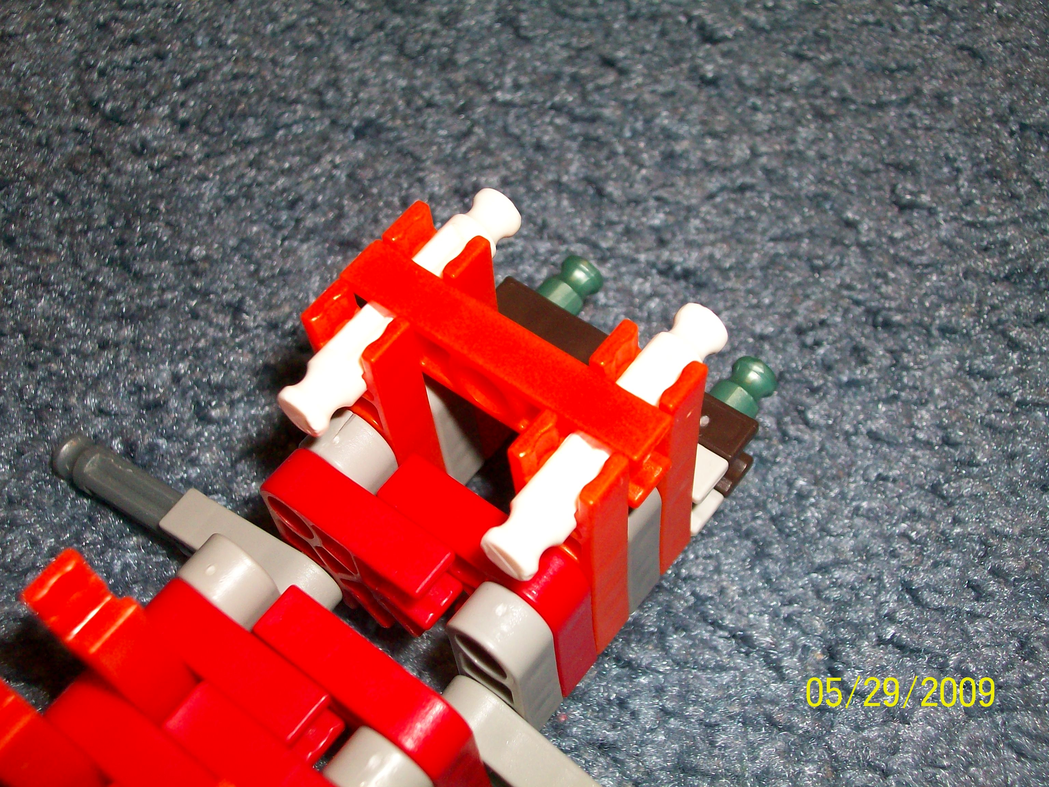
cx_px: 524
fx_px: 1273
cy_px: 394
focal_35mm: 42
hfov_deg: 44.8
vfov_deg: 34.3
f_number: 3.2
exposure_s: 1/65.1
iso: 160
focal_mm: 7.1
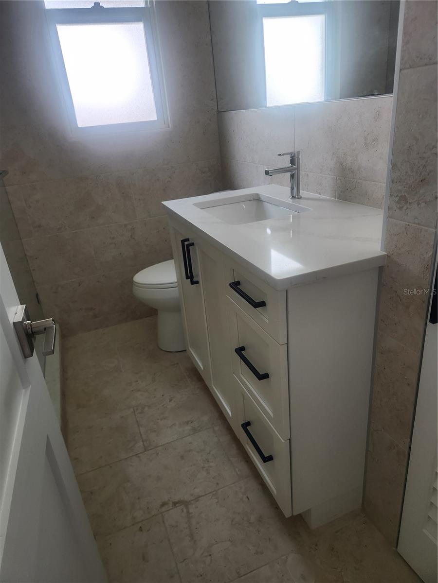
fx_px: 388
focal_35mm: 23
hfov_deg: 58.9
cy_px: 292
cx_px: 219
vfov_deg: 73.9
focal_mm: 5.4
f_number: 1.8
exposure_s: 1/180
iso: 100
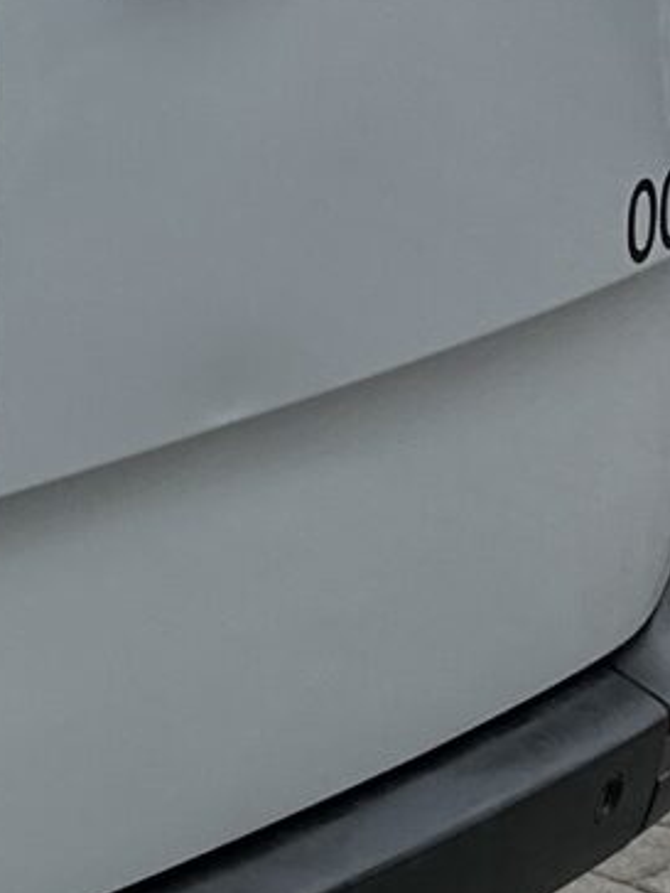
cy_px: -645
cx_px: -1487
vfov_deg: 11.0
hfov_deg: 7.5
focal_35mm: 169
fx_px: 4361
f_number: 1.78
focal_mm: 6.86
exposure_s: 1/2967
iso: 80
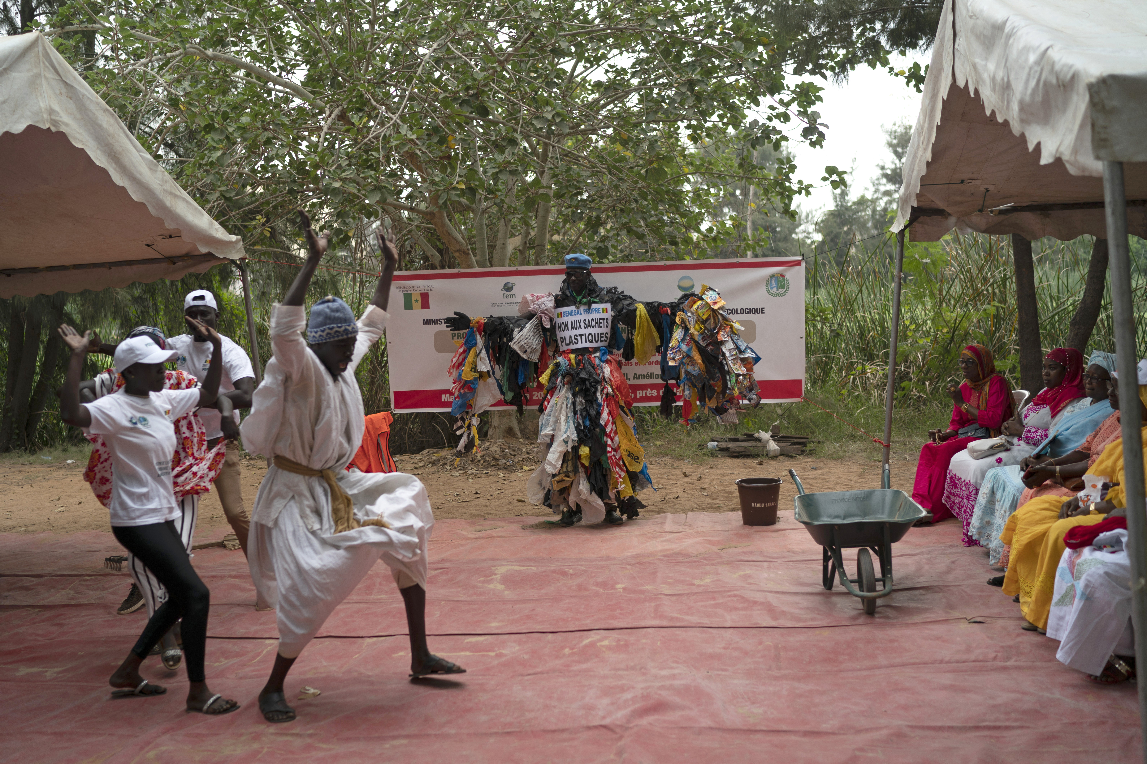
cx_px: 574
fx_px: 1115
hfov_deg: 54.4
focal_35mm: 35
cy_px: 382
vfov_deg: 37.9
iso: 100
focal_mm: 35
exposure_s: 1/1000
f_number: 2.2
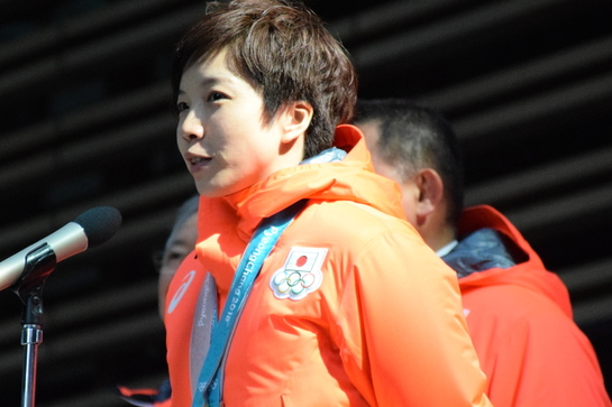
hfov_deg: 4.9
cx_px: 238
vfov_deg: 3.3
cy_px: 226
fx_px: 7103
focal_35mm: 418
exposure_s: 1/2500
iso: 6400
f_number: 6.3
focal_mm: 200
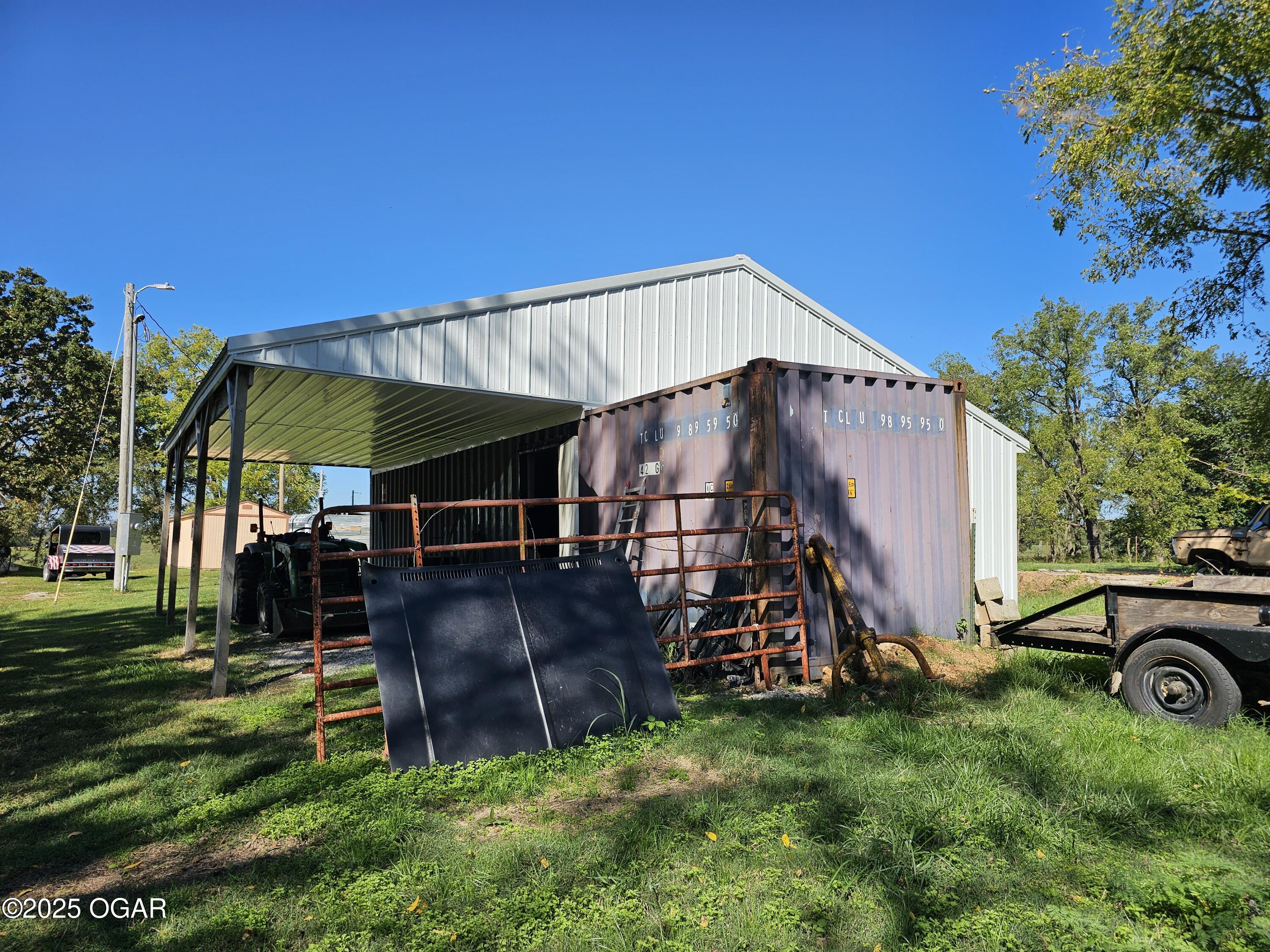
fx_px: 844
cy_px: 476
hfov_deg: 73.9
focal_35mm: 23
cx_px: 635
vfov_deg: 58.9
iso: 10
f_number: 1.7
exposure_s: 1/792
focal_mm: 6.3
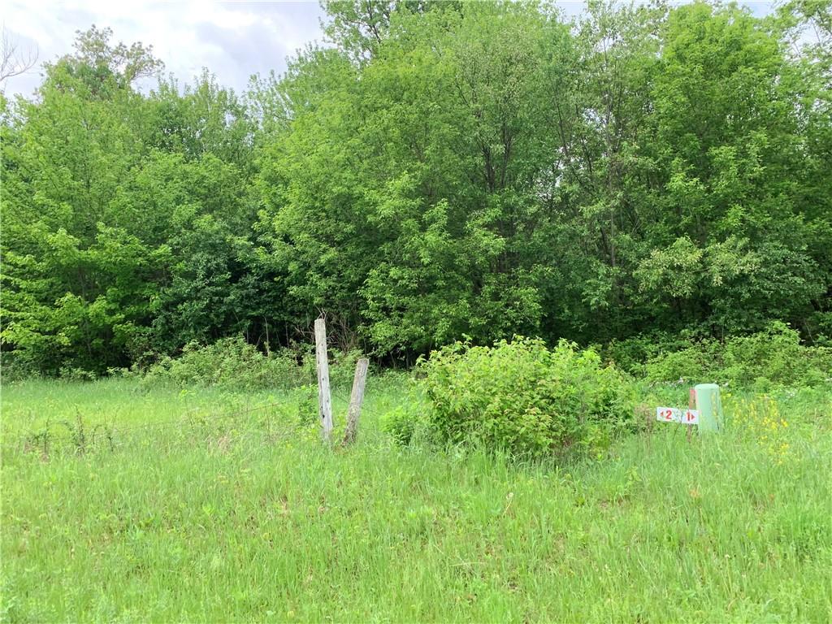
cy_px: 312
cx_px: 416
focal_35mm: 26
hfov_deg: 67.3
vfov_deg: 53.1
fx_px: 625
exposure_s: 1/696
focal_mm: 4.25
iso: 25
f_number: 1.8
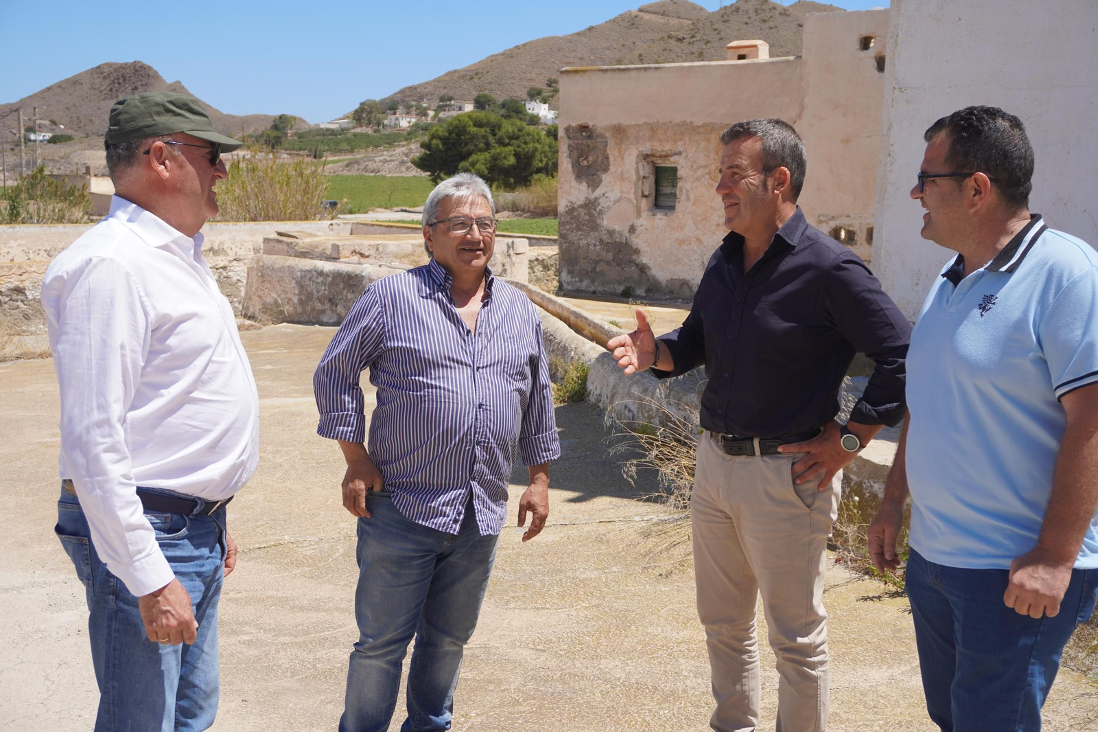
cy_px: 366
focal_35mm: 40
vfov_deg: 33.0
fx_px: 1235
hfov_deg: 47.9
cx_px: 549
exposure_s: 1/640
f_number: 5.6
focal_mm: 27
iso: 100
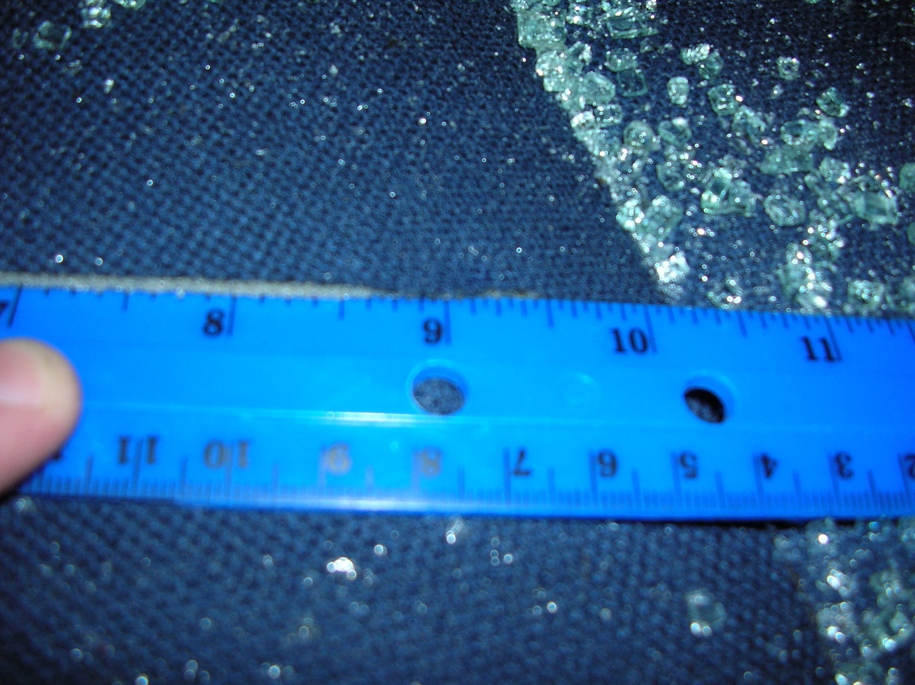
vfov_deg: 40.6
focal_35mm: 35
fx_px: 924
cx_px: 458
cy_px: 342
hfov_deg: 52.7
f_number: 2.8
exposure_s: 1/60.1
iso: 50
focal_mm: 5.8
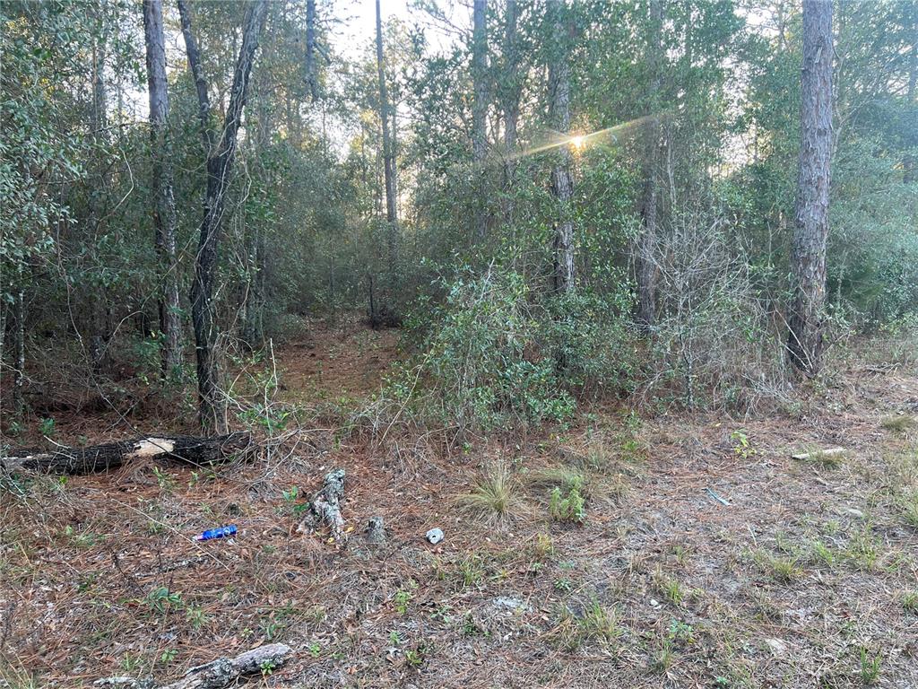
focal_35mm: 26
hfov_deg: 67.3
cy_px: 344
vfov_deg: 53.1
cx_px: 459
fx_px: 690
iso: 64
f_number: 1.5
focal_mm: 5.7
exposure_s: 1/121
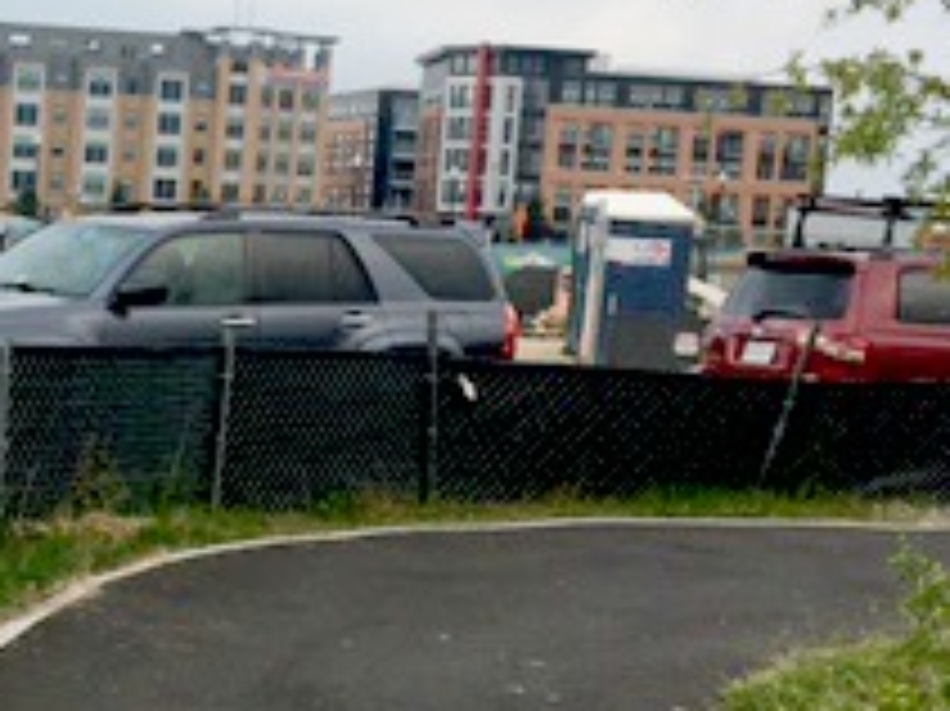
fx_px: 2414
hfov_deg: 21.1
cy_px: 482
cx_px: -99
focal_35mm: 88
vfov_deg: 16.7
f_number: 2.2
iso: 25
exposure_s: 1/884
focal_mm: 4.15
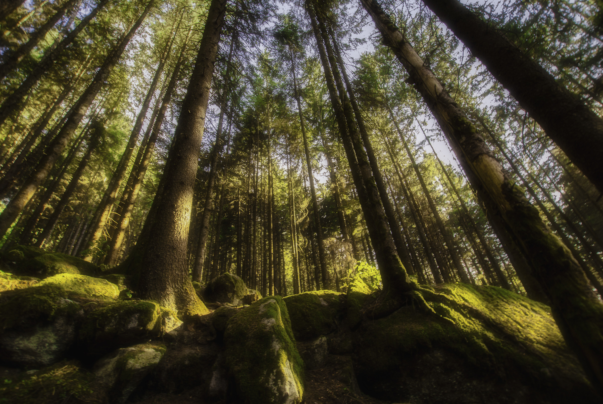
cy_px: 202
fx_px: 252
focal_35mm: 15
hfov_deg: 100.3
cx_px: 302
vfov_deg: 77.5
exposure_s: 1/8
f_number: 6.3
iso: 100
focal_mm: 10
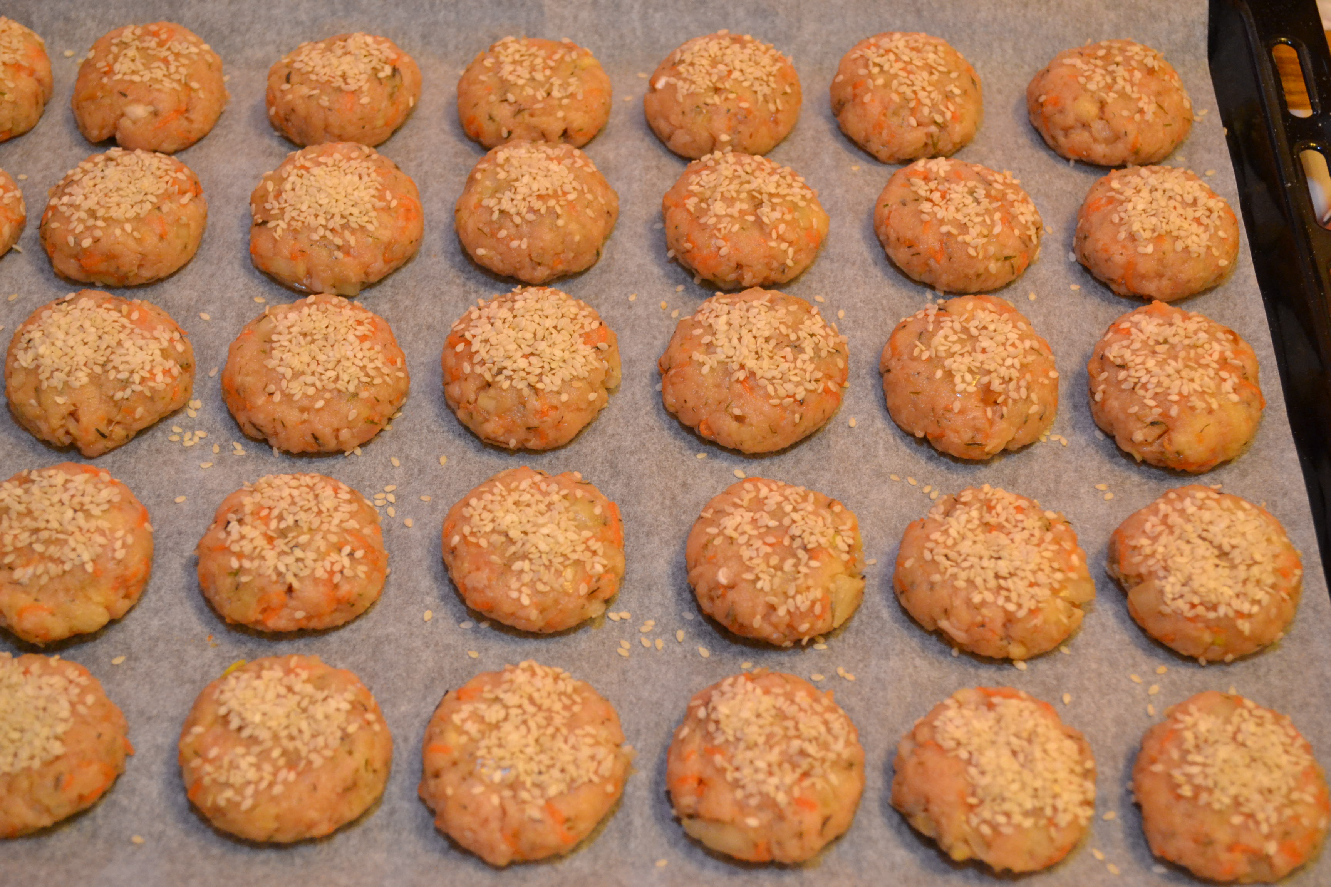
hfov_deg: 35.1
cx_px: 666
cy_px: 444
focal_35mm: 57
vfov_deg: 23.8
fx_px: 2107
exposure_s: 1/60
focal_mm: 38
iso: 2200
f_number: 5
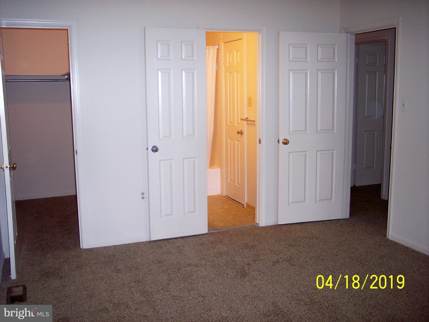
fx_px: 483
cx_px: 214
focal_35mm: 39
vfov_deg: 36.8
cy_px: 161
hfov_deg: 47.9
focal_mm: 8
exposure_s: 1/60
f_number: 2.8
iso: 140
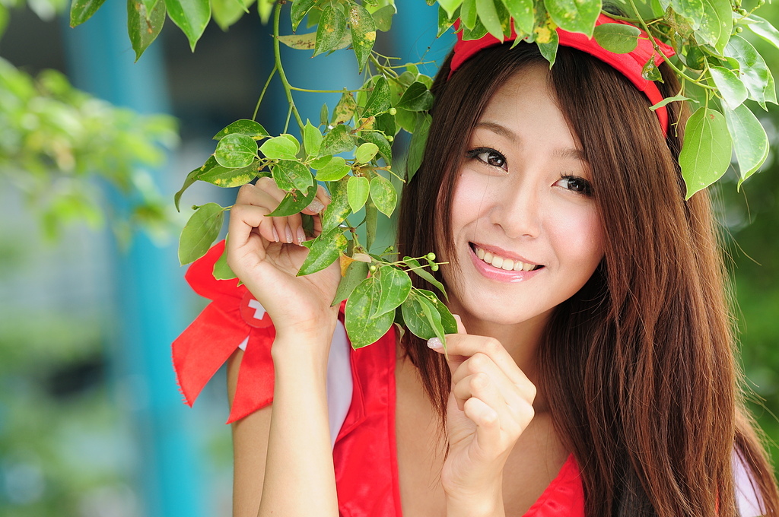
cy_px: 258
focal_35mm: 195
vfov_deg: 7.0
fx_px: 4214
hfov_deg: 10.6
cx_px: 390
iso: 200
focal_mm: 130
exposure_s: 1/200
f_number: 4
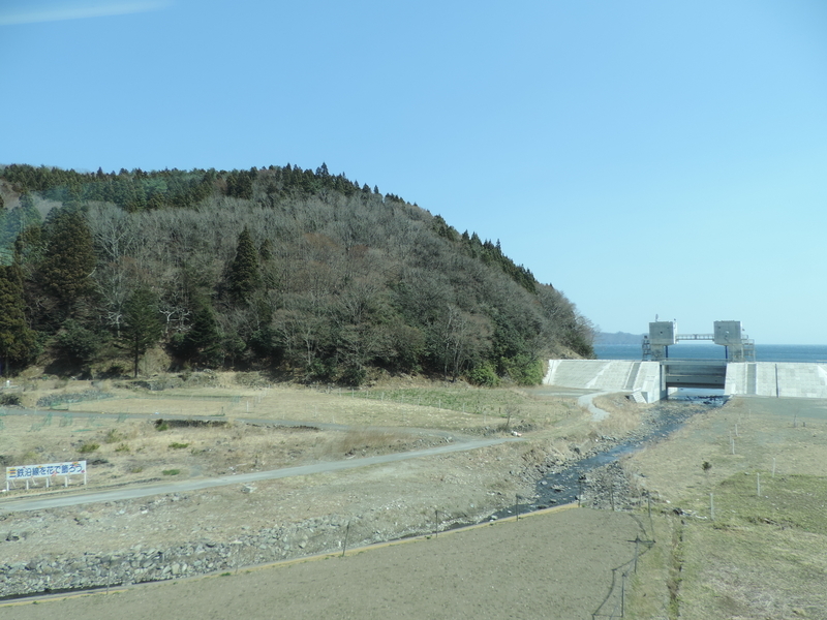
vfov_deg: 56.8
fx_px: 573
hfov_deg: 71.6
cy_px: 310
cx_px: 414
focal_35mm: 24
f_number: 3
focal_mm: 4.3
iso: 80
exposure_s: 1/640
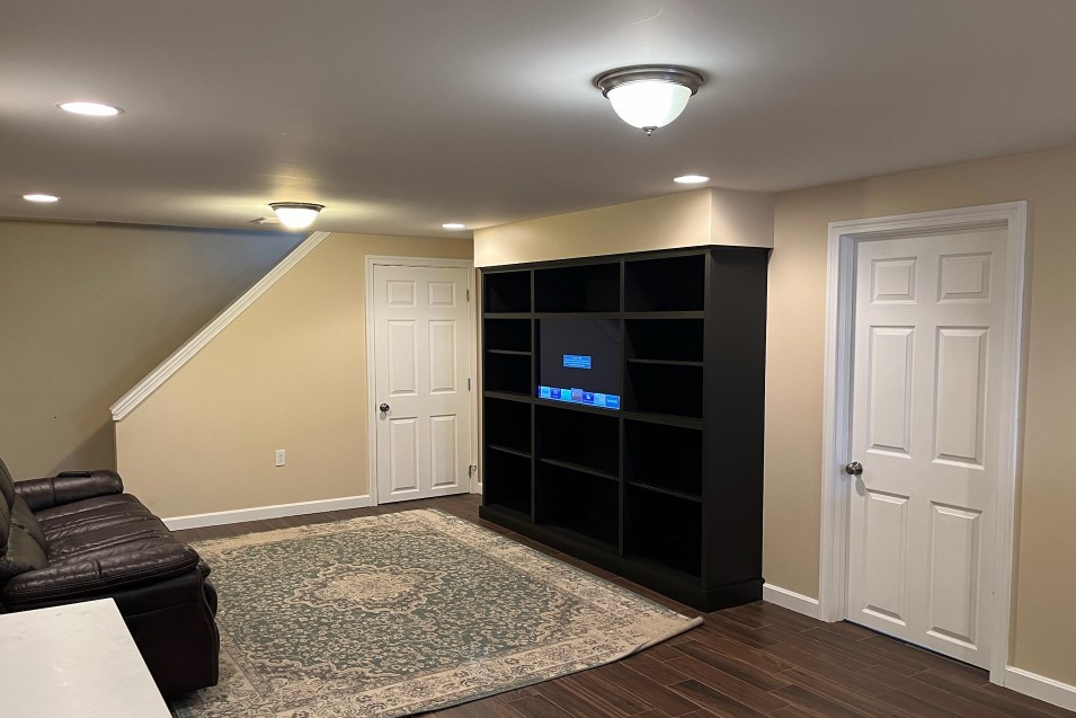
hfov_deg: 63.6
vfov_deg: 44.9
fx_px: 867
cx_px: 561
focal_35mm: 29
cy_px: 387
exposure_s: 1/60
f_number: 1.6
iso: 250
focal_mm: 5.1
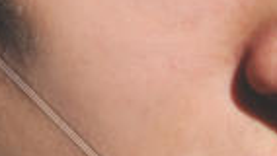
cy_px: 291
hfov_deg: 8.0
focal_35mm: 270
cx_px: 226
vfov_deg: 4.5
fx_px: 1984
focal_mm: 42
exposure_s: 1/400
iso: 200
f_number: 10
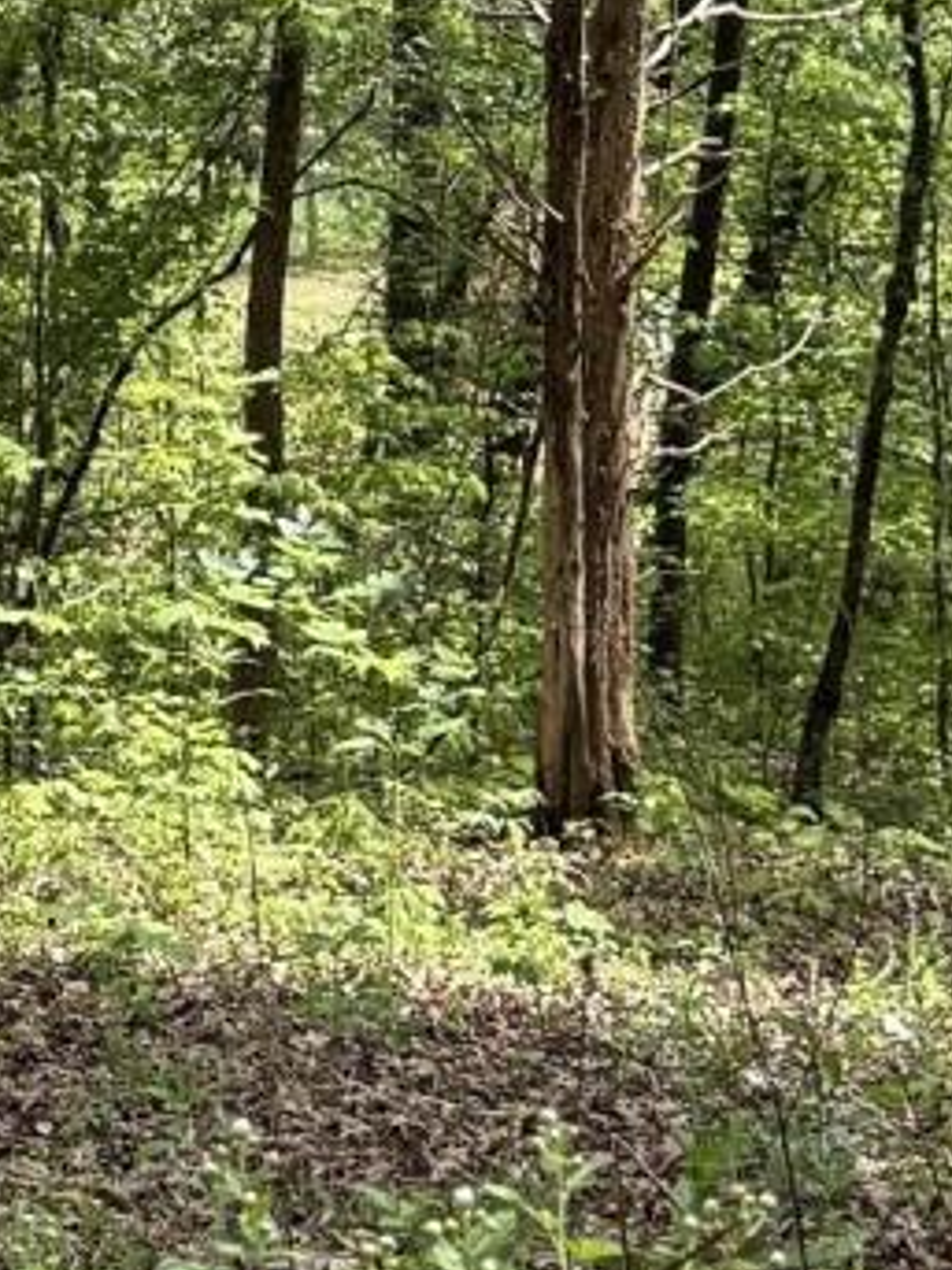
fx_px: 5137
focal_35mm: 140
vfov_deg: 13.8
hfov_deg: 10.1
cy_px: -67
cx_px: -685
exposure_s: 1/909
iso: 100
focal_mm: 6.76
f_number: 1.78
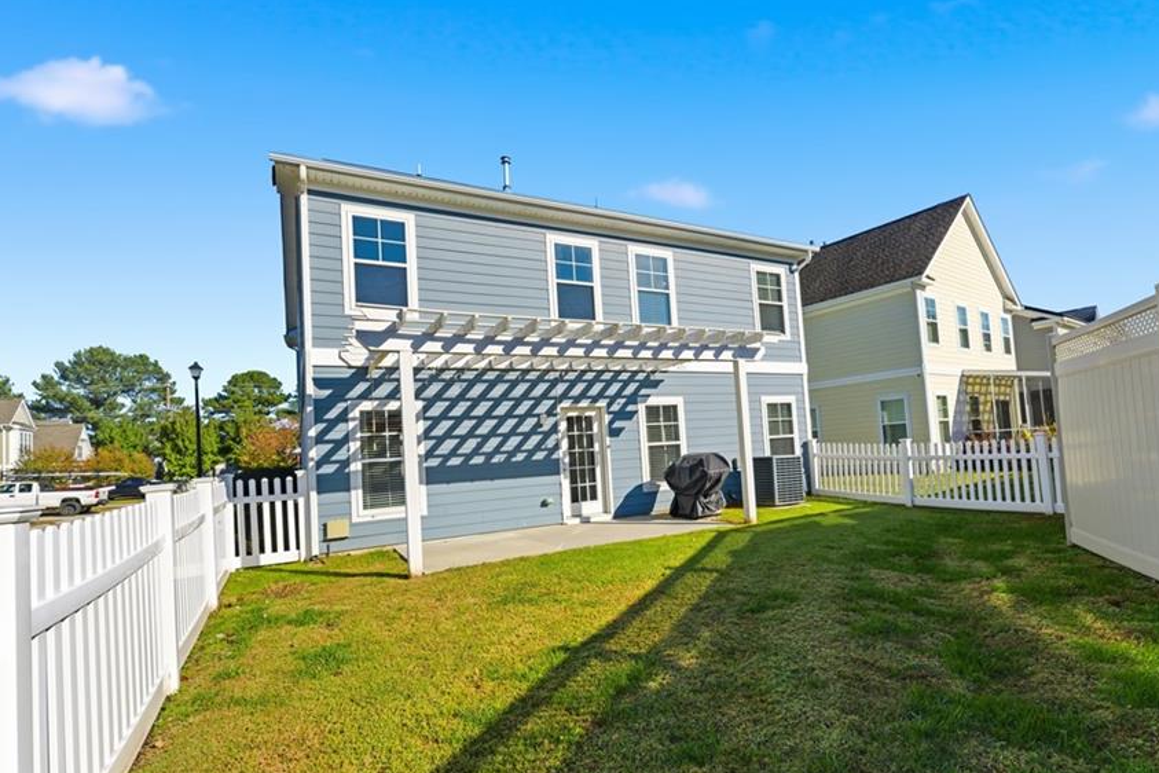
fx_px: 547
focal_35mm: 17
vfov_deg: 70.3
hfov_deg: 93.1
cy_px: 420
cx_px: 627
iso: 200
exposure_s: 1/5000
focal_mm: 14
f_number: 8
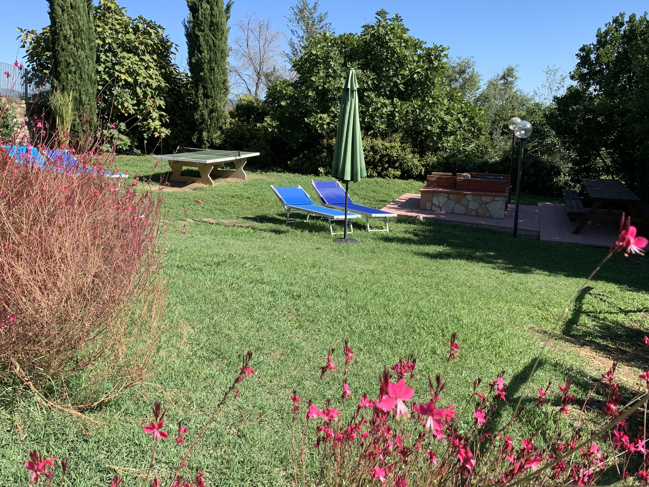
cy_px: 224
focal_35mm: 30
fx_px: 562
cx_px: 298
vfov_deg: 46.8
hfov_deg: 59.9
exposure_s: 1/1266
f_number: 1.8
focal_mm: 4.25
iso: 25
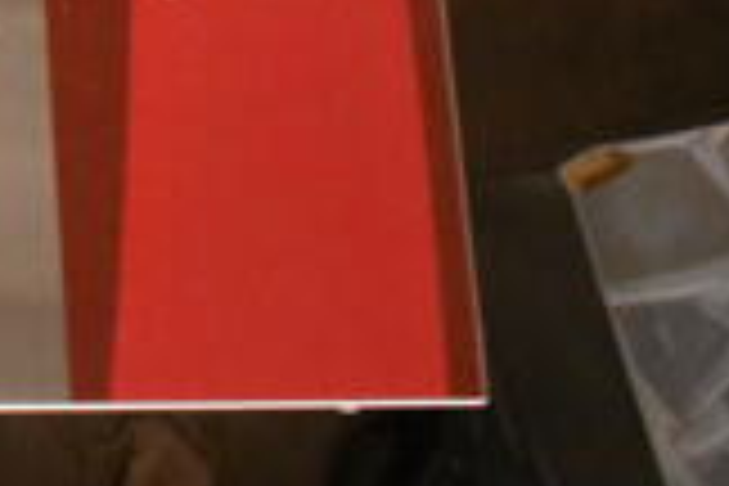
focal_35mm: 119
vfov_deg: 10.8
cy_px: -396
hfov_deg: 15.0
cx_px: -580
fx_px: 2407
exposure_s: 1/125
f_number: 3.8
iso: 5600
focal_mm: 21
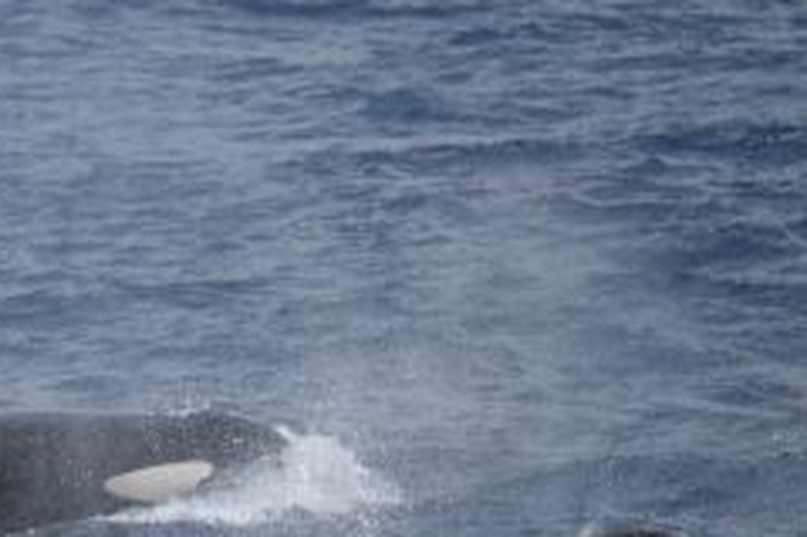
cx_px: -236
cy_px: 387
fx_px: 31495
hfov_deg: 1.5
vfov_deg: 1.0
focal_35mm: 1406
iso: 720
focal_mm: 420
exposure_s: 1/8000
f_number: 6
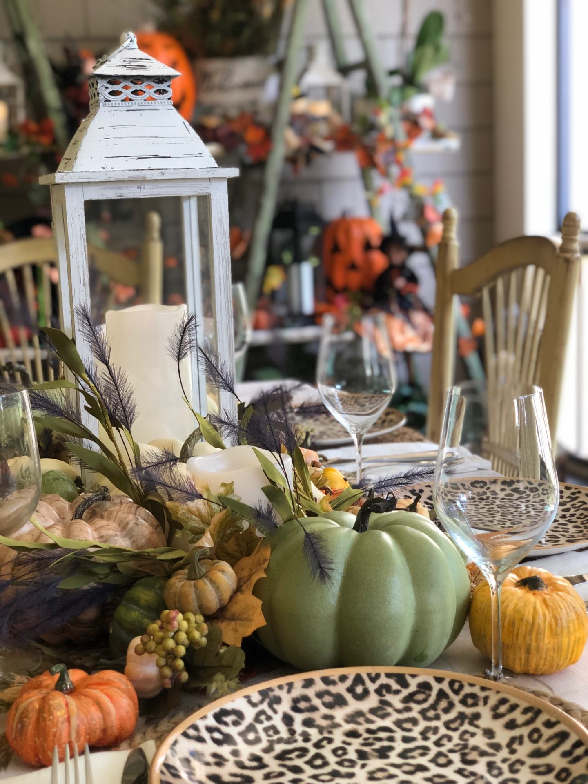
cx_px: 294
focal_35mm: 52
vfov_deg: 36.8
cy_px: 392
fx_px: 1178
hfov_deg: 28.0
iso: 125
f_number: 2.4
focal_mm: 6
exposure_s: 1/60
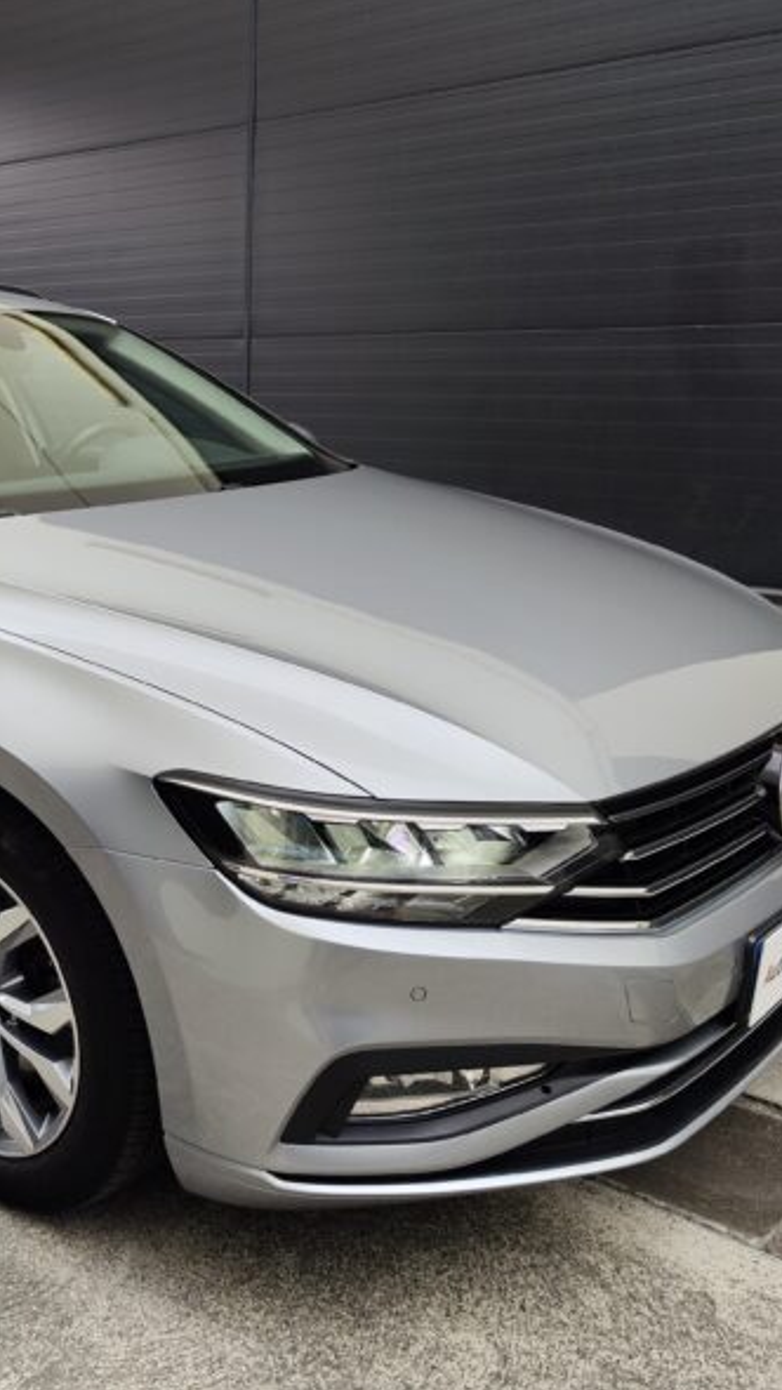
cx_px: 108
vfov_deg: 58.0
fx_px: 1253
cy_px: 693
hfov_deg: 33.2
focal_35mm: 34
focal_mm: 7.01
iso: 50
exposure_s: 1/252
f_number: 1.69
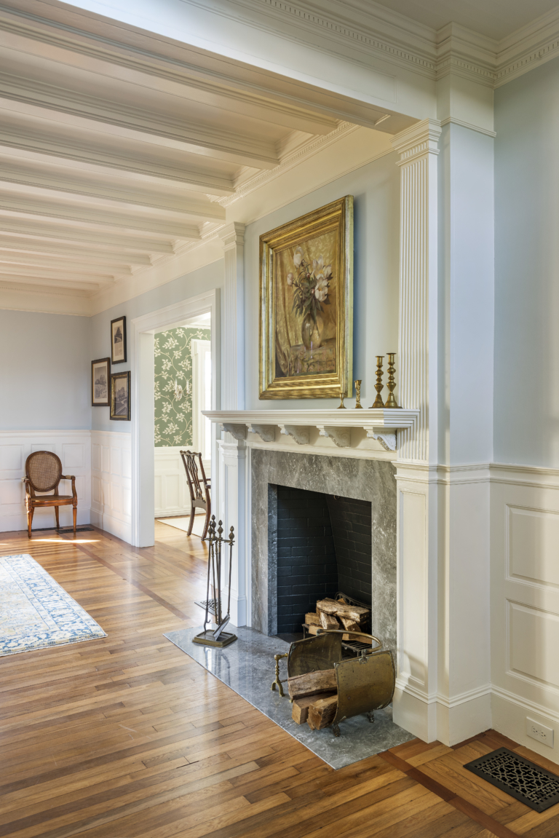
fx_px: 628
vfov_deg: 67.4
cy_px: 419
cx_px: 280
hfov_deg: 48.0
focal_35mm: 27
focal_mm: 27
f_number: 9
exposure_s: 1/4
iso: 100
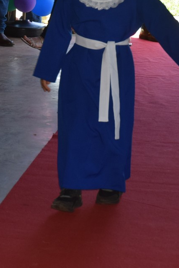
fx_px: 1099
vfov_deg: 13.8
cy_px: 33
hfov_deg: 9.3
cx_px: 72
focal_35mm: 147
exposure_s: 1/125
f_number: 5.6
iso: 250
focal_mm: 35
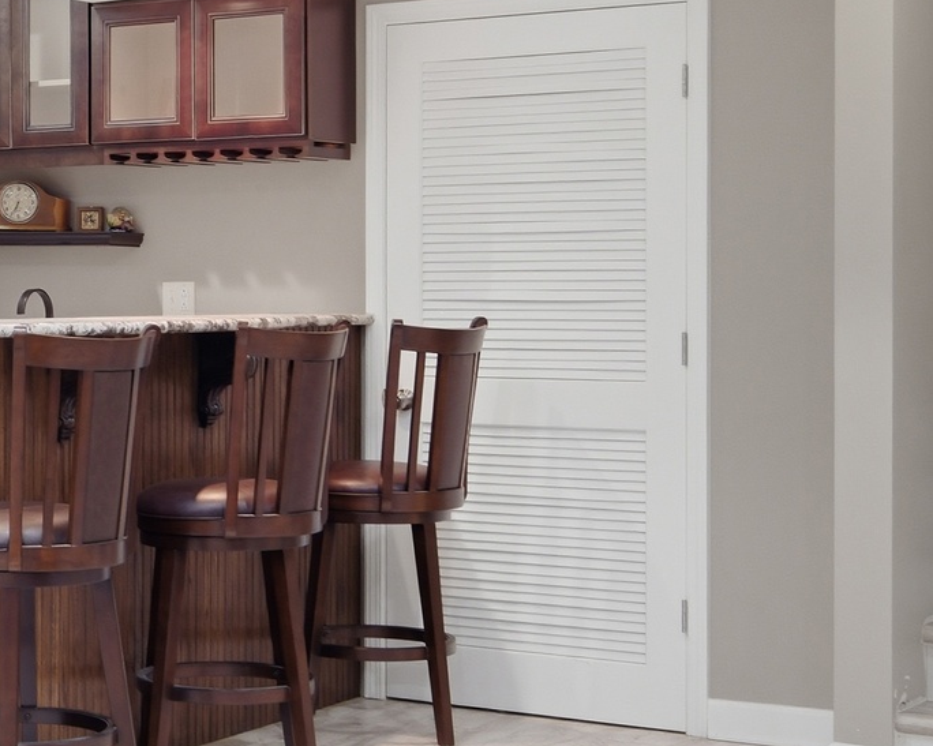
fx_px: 2209
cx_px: -55
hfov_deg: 22.7
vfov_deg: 19.1
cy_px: 269
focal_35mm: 80
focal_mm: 24
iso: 800
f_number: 7.1
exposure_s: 1/280
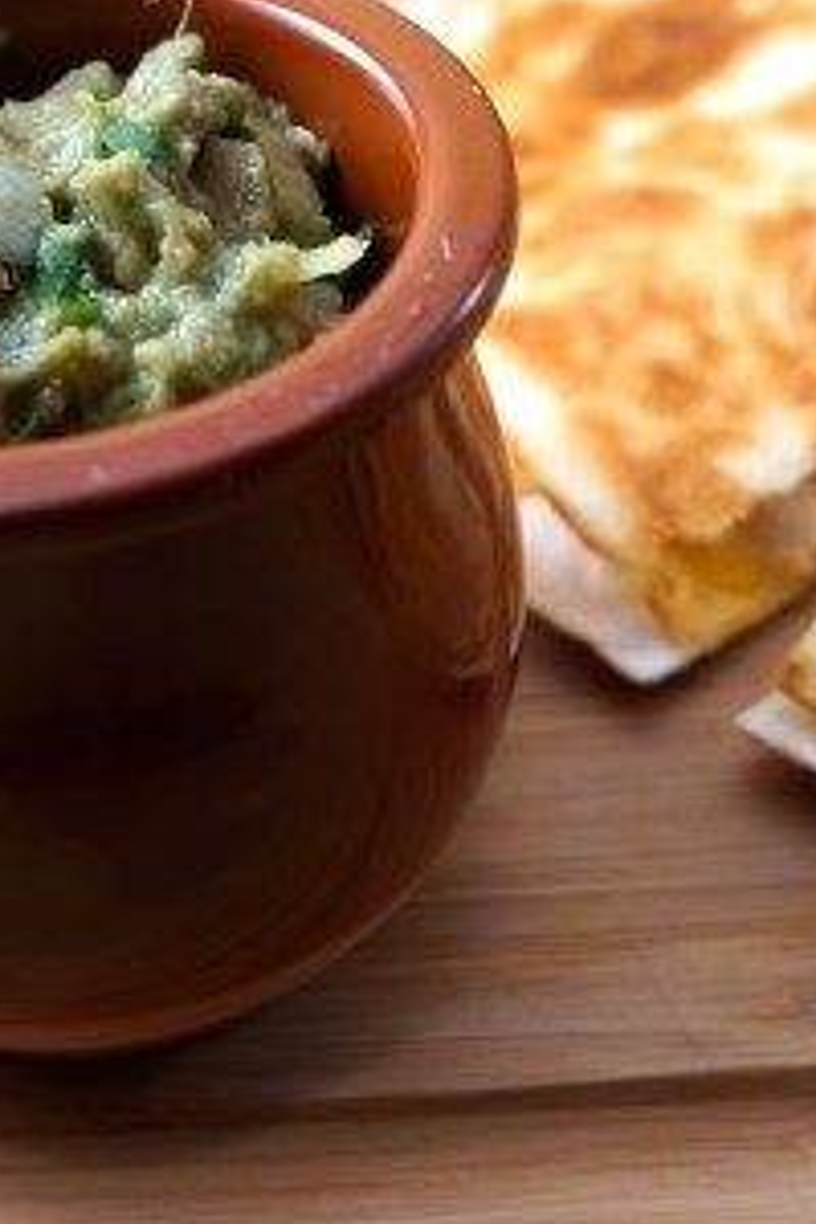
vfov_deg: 31.8
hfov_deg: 21.6
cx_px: 443
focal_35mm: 63
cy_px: 506
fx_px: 2142
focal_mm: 21
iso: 250
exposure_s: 1/60
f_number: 4
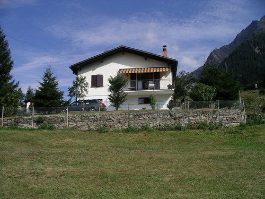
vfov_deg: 38.7
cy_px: 100
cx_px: 132
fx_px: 283
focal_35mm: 37
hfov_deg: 50.1
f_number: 6
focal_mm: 7.8
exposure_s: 1/469
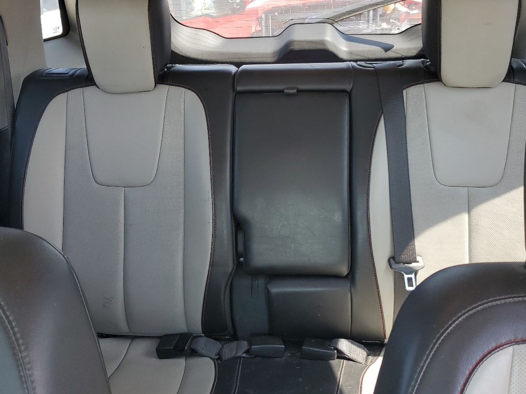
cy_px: 191
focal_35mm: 37
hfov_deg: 50.1
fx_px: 562
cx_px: 291
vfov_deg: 38.7
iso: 51
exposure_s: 1/120
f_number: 1.5
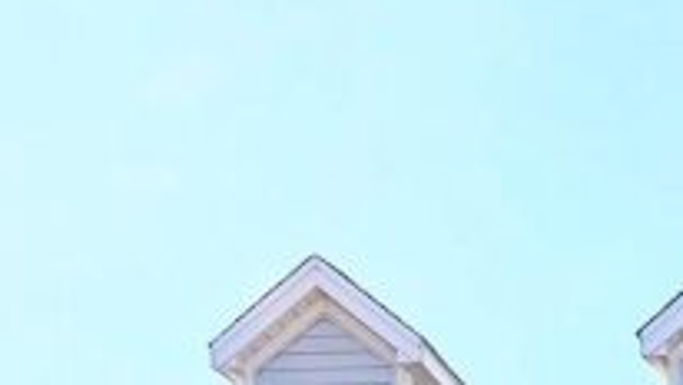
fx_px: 2645
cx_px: 1058
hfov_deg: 13.7
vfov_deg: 7.4
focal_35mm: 146
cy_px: 1135
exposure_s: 1/820
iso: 12
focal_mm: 6.3
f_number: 1.7
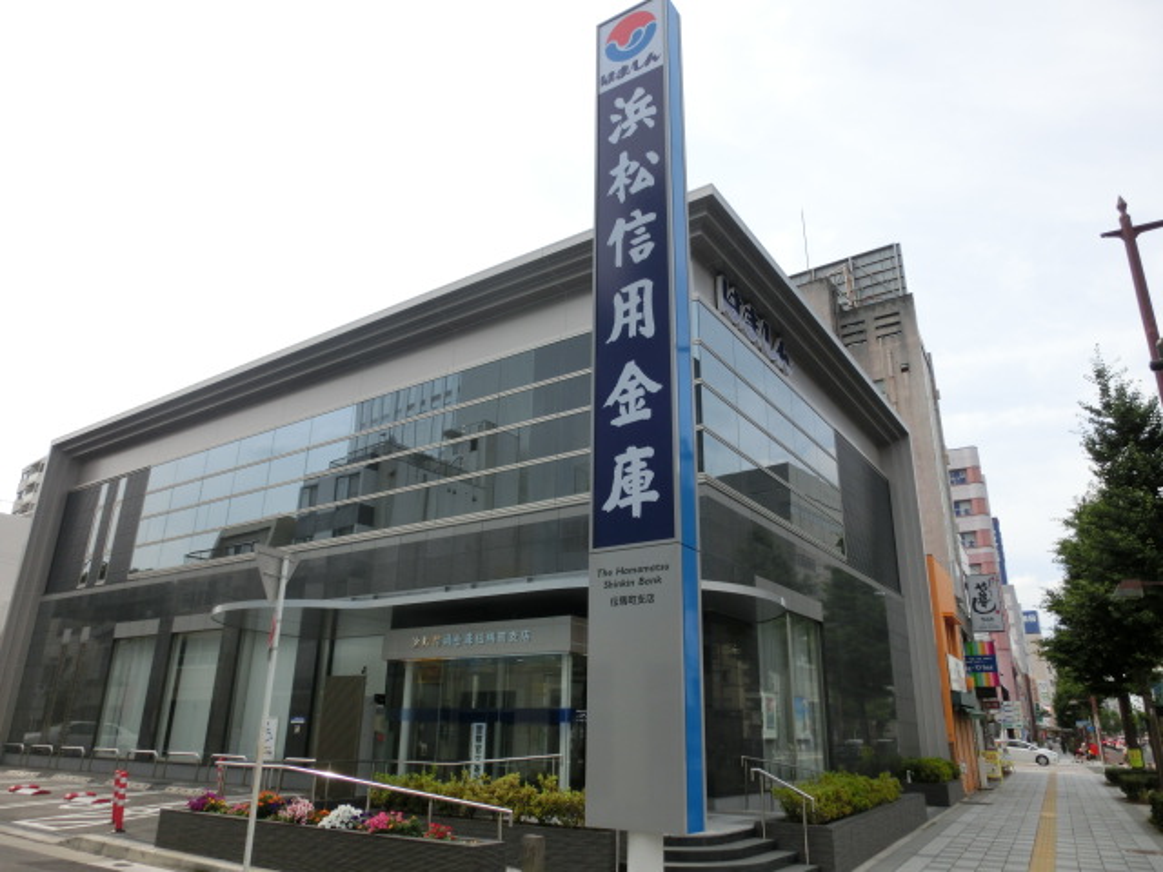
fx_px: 806
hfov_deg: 71.6
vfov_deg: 56.8
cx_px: 582
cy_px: 436
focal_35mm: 24
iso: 80
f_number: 3
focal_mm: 4.24
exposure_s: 1/1000
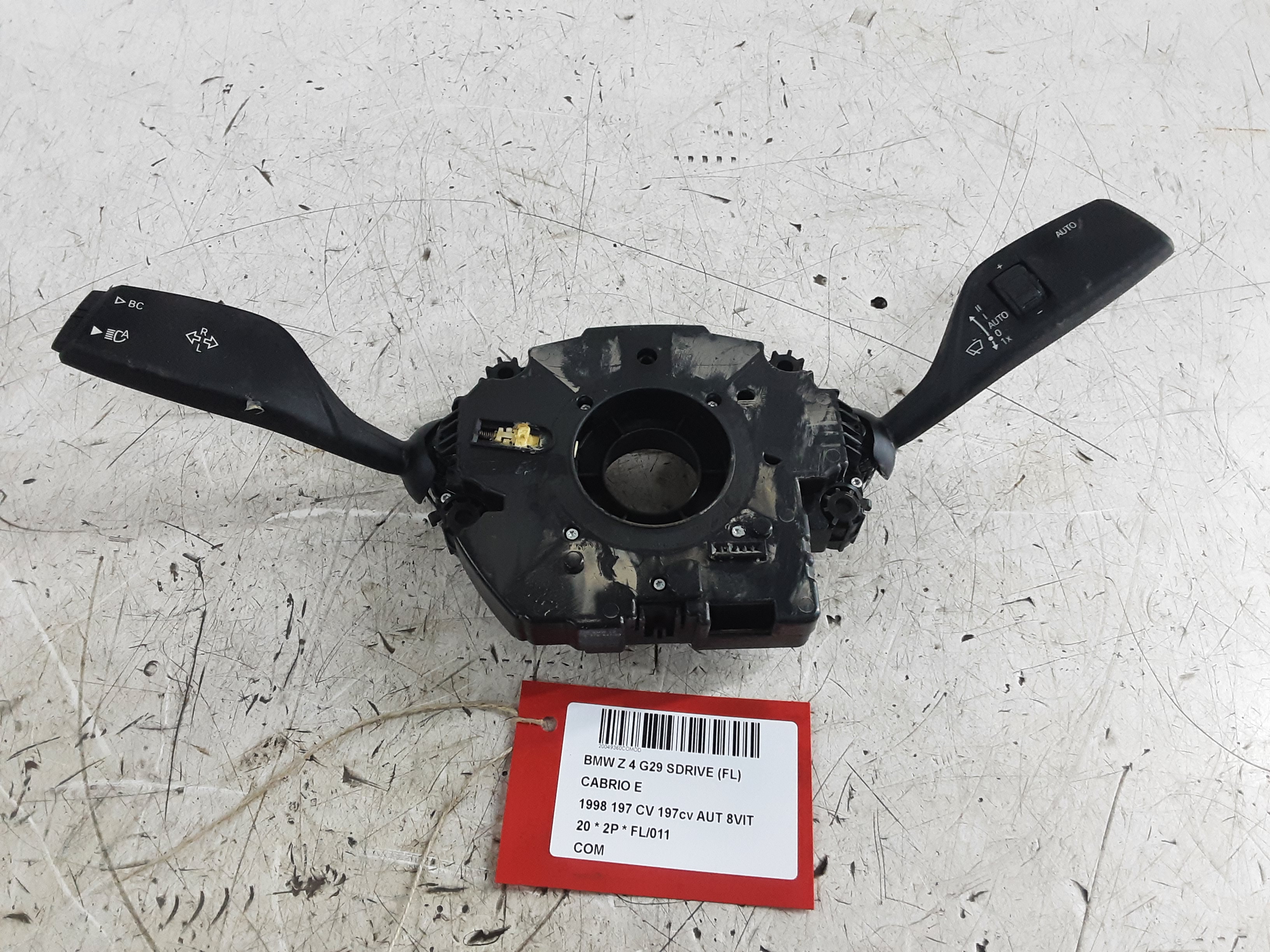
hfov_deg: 65.3
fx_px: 991
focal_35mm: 27
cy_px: 476
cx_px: 635
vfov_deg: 51.4
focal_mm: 2.91
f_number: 1.9
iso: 160
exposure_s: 1/50
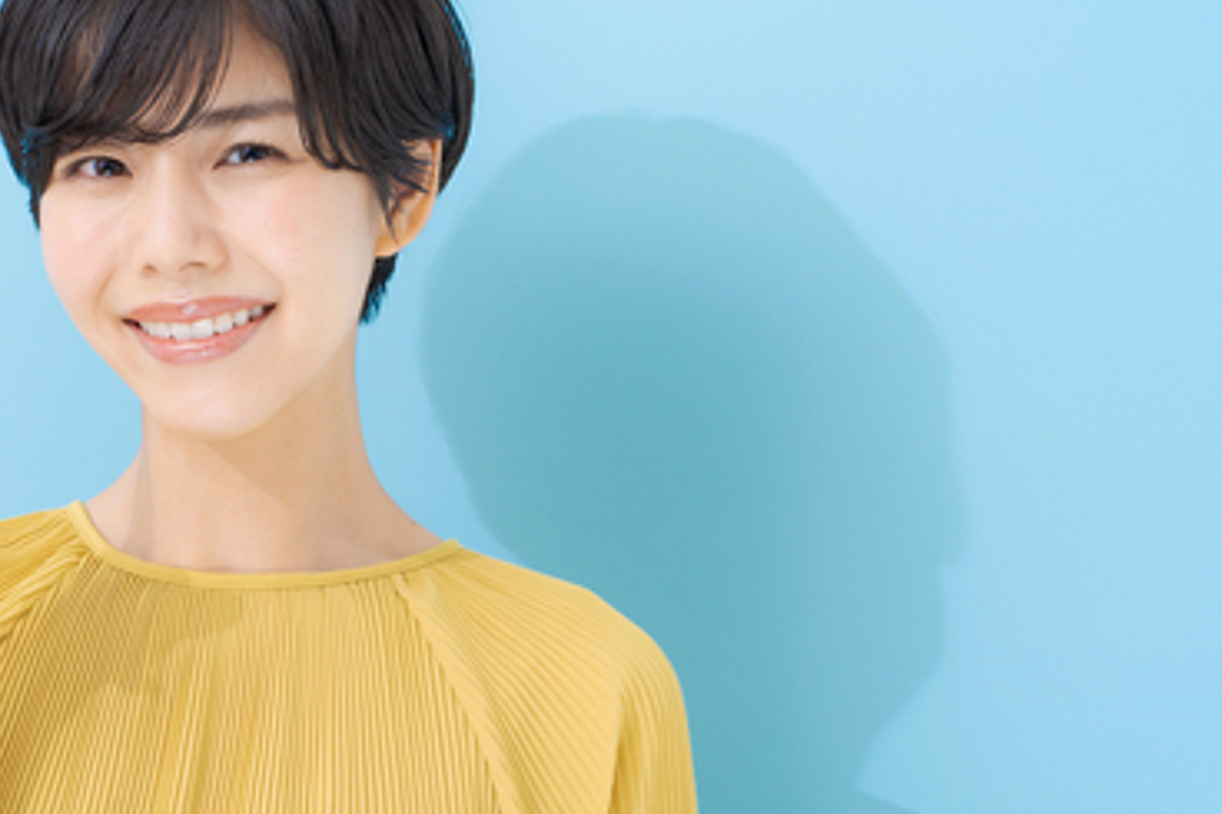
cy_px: 472
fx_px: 5021
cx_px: 365
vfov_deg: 9.3
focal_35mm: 148
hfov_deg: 13.8
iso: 100
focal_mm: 85
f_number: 8
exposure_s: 1/125
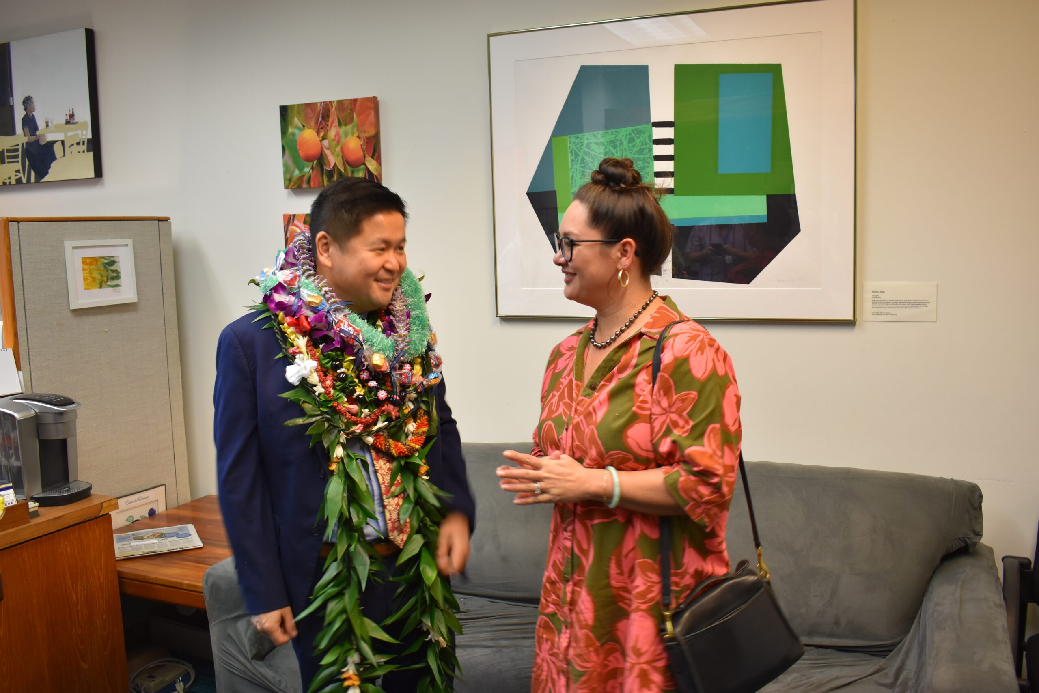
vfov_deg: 40.0
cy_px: 346
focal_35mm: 33
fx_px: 953
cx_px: 520
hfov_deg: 57.2
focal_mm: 22
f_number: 4
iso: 500
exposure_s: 1/30
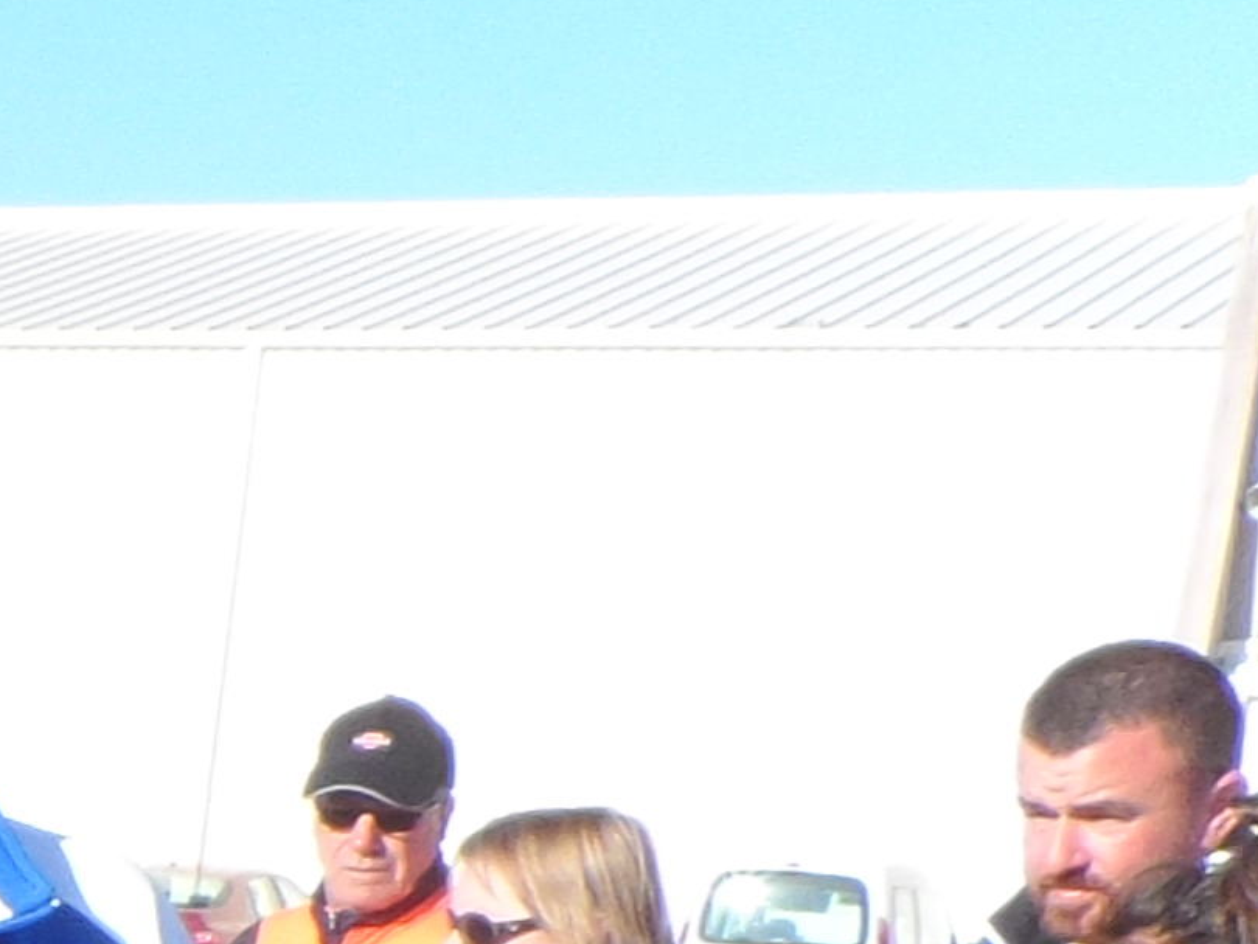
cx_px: -1752
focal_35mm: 128
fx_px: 4653
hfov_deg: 12.3
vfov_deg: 10.9
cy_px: 1647
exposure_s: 1/350
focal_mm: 4
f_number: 4.5
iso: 80
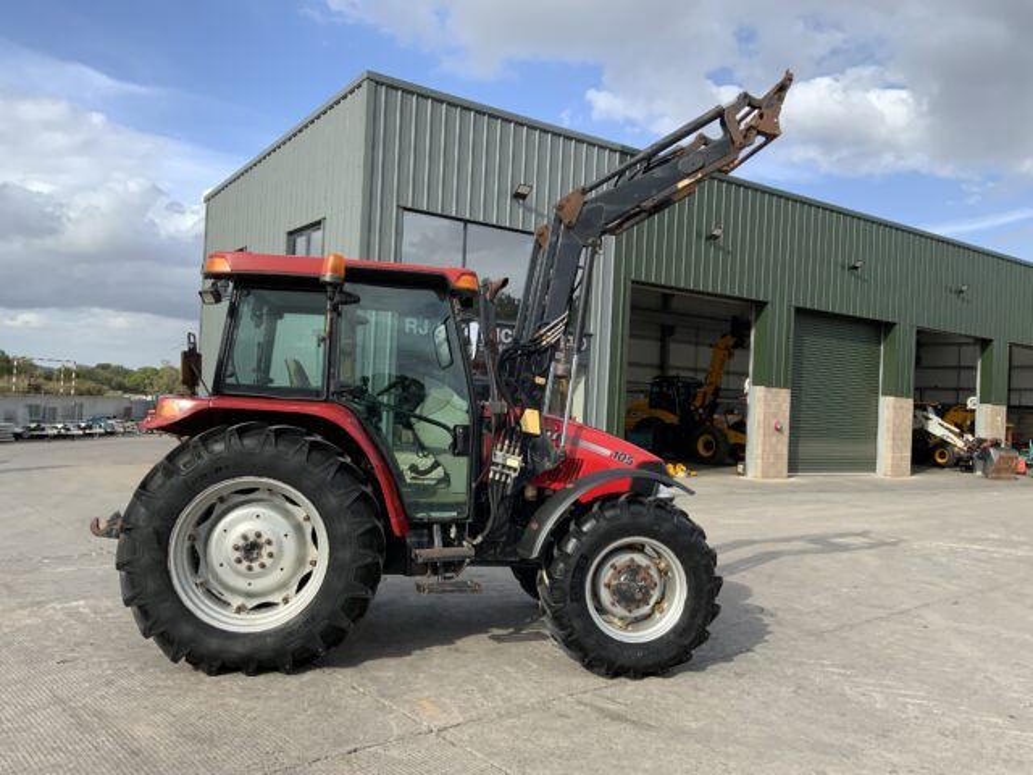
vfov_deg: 48.2
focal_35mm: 29
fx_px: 865
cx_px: 516
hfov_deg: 61.7
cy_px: 388
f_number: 1.8
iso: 16
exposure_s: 1/1076
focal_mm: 3
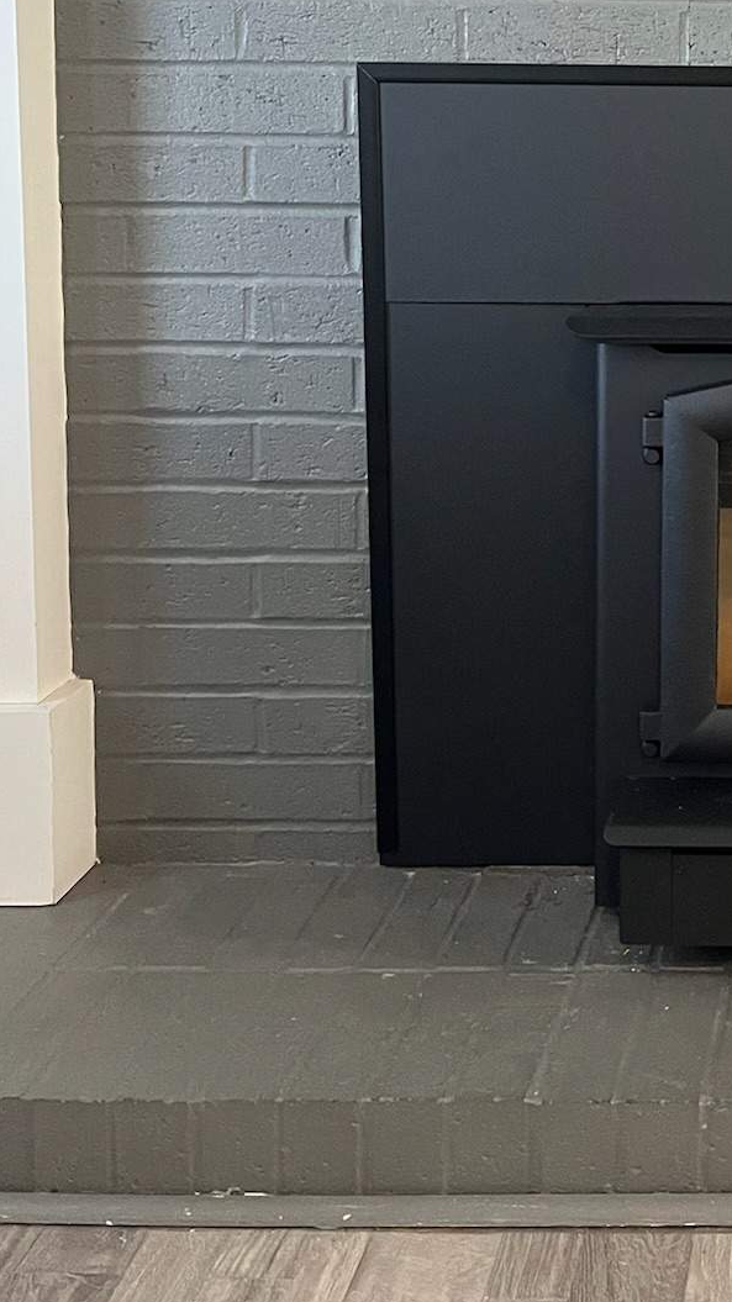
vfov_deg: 36.3
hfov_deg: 20.2
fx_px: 1899
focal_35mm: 55
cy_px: 223
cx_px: 926
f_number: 1.6
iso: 400
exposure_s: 1/40
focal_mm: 5.1
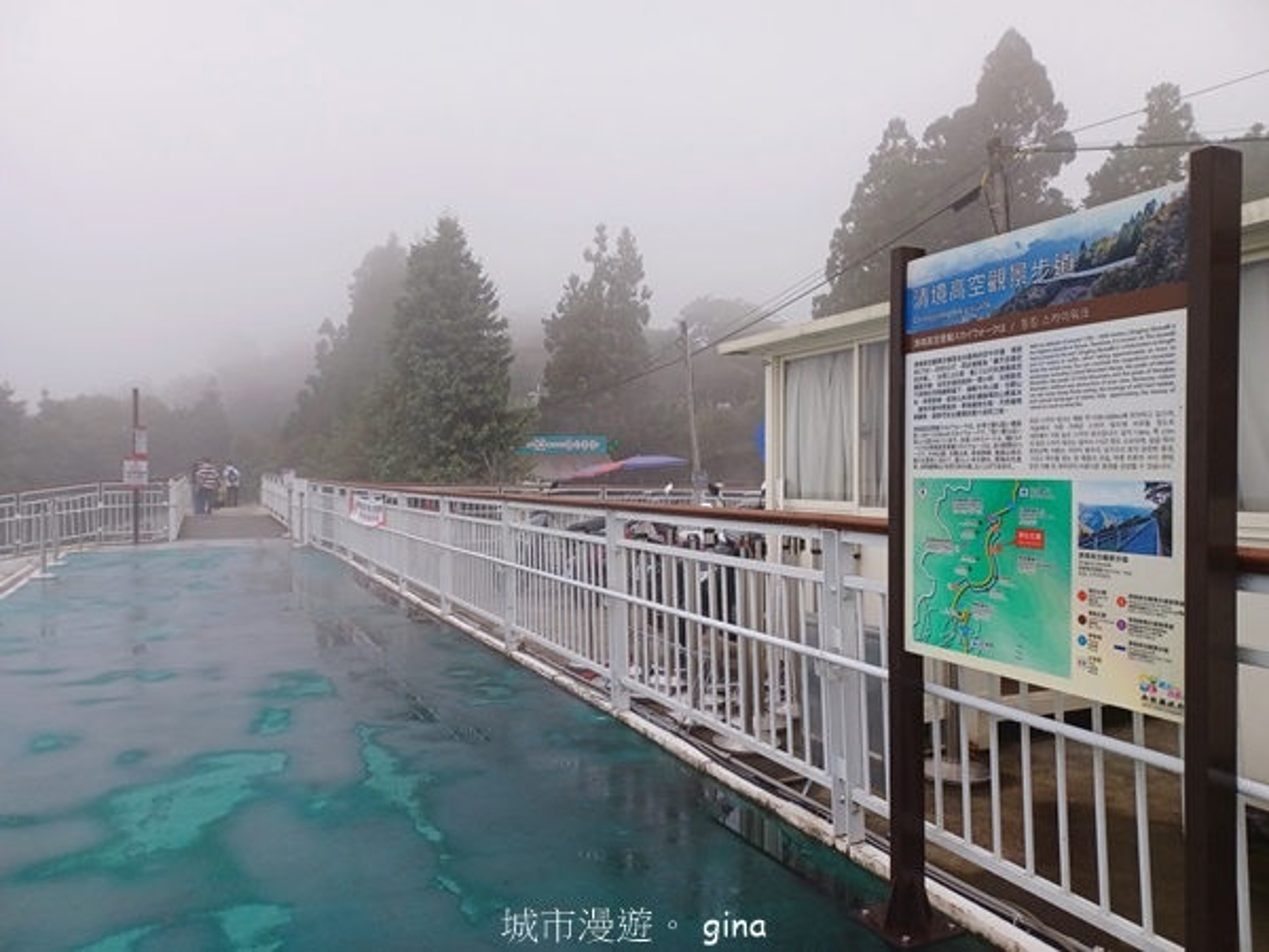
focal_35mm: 25
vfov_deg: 54.9
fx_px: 916
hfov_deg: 69.4
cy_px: 476
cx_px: 634
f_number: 1.8
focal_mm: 4.6
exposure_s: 1/60
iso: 64
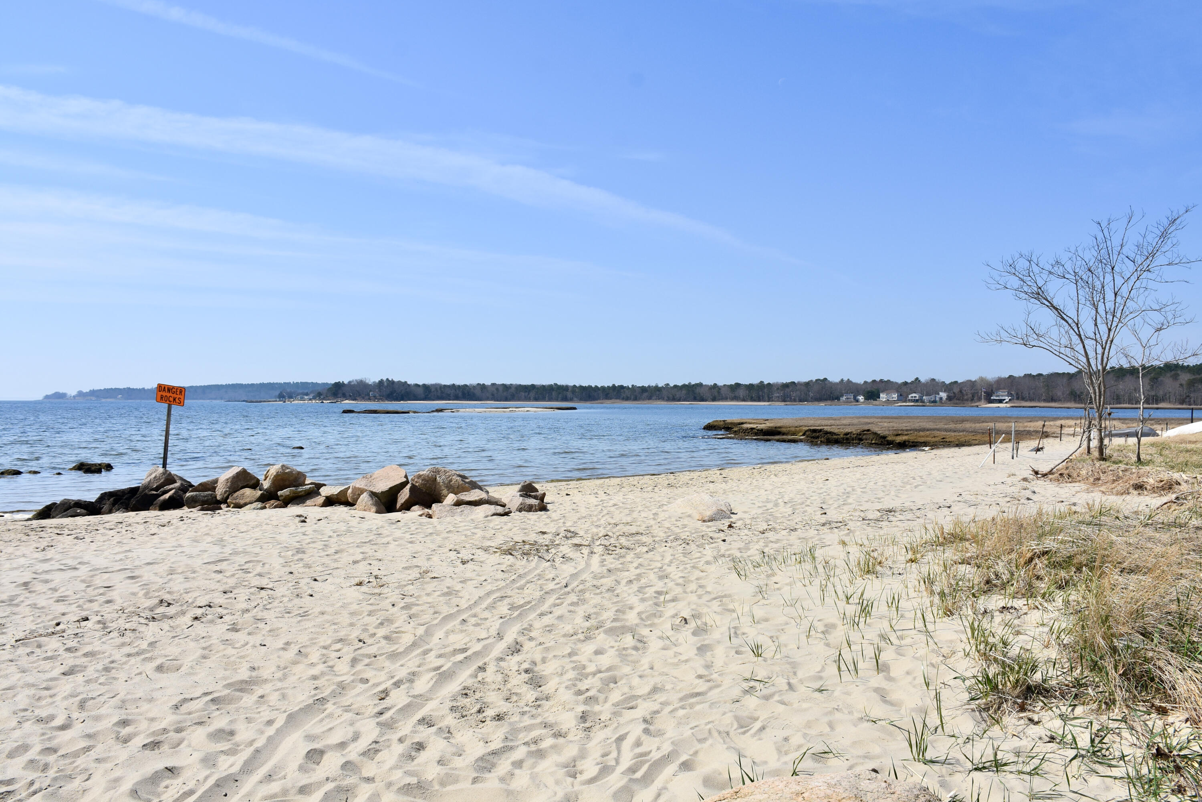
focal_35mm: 27
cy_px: 401
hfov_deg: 67.4
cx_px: 601
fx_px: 902
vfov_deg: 47.9
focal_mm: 18
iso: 125
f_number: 8
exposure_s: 1/500
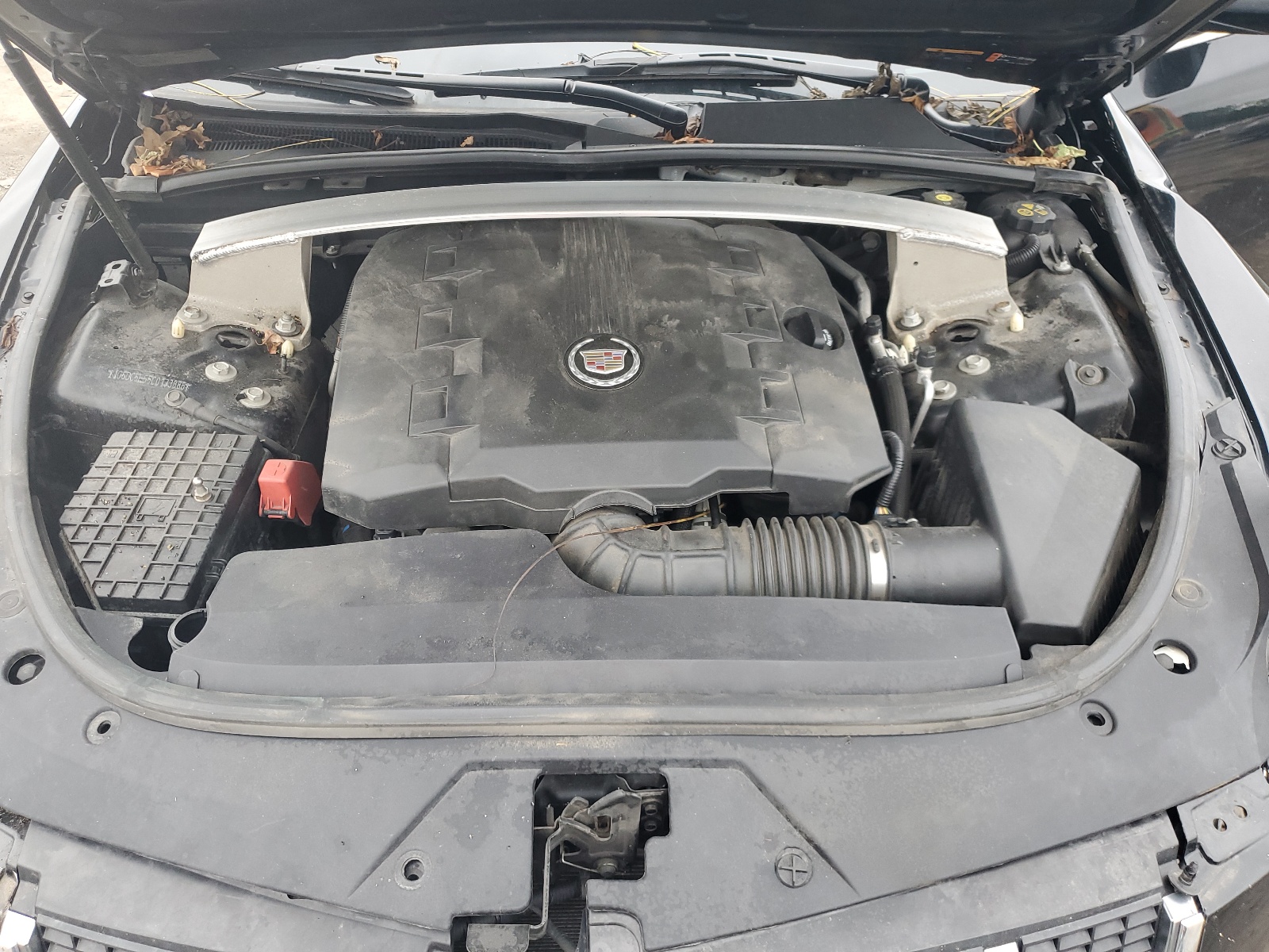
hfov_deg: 67.3
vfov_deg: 53.1
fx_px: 953
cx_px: 634
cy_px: 476
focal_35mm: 26
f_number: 1.5
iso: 72
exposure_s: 1/120
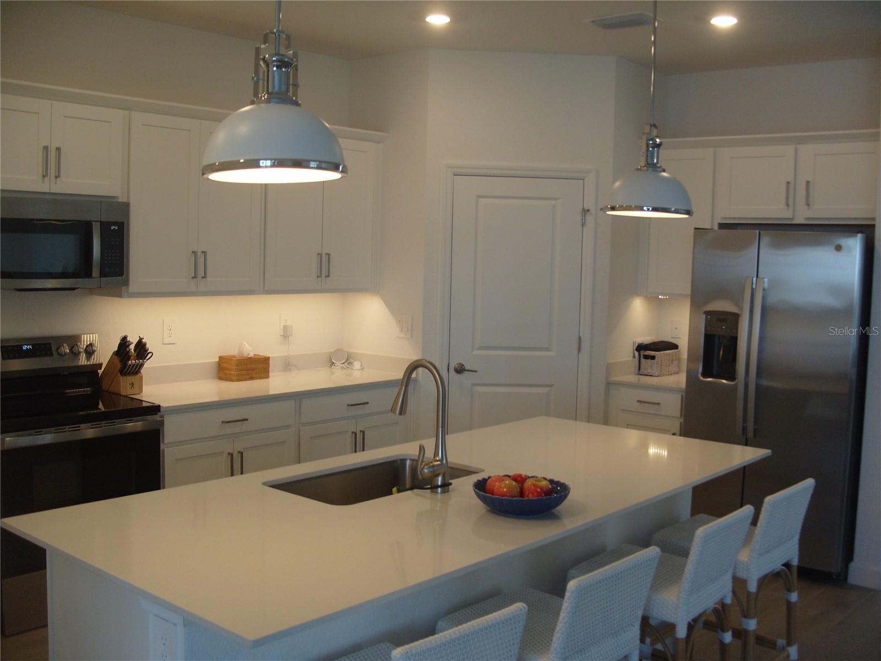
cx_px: 440
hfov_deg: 52.6
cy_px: 330
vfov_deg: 40.7
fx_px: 891
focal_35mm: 35
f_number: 2.8
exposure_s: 1/60
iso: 100
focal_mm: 7.8
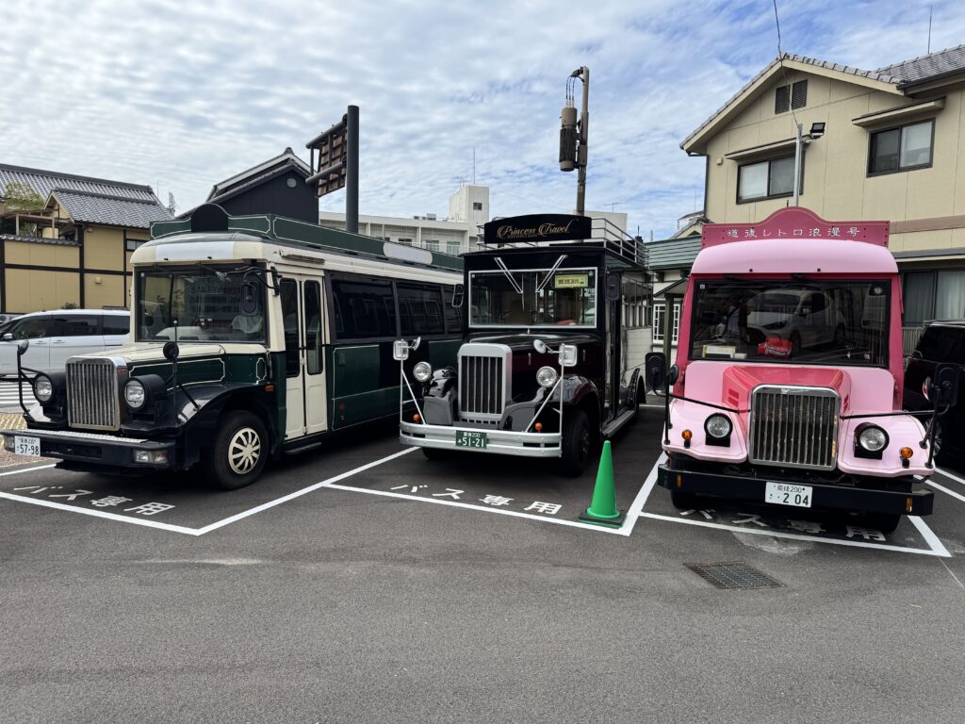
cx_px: 482
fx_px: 669
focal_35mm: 24
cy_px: 362
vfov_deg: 56.8
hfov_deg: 71.6
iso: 80
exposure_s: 1/4049
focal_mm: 6.76
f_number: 1.78
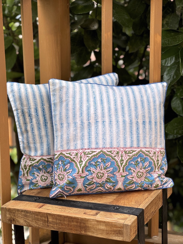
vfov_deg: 25.3
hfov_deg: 19.1
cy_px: 122
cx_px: 92
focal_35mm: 77
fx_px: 543
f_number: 2.8
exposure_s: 1/99
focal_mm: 9
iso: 64
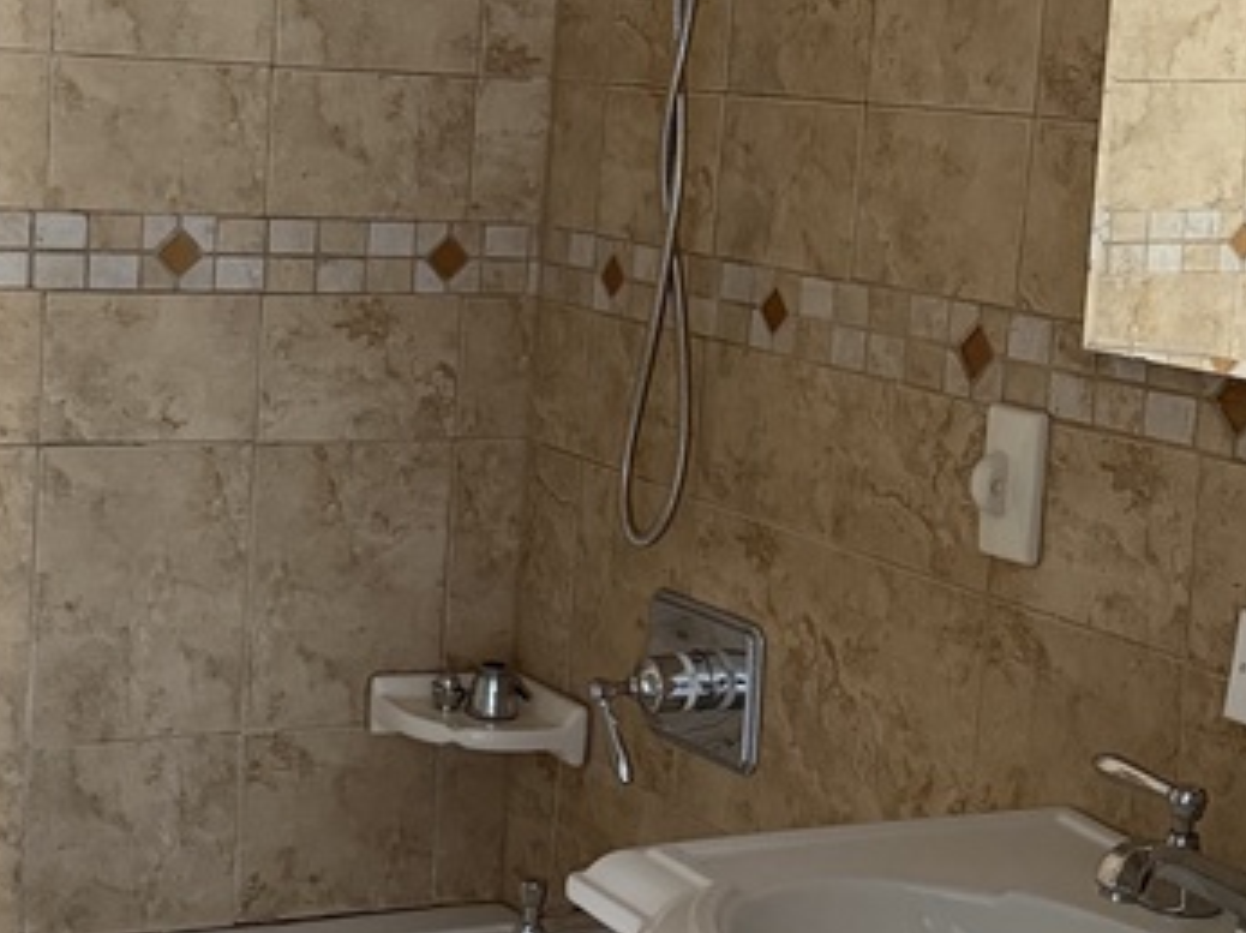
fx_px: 2698
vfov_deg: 19.6
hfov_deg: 25.9
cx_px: 425
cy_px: 403
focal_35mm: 75
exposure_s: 1/60
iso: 500
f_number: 1.78
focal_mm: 6.76
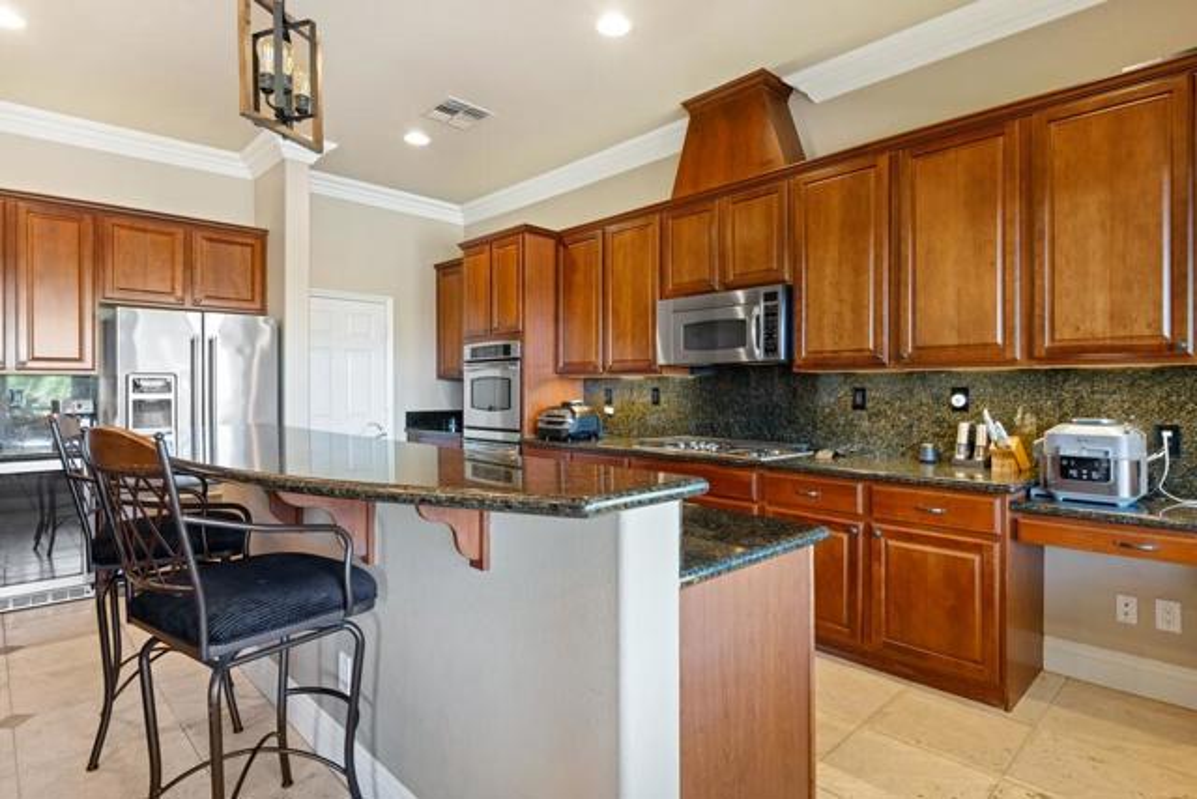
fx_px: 632
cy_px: 400
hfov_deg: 86.9
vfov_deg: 64.6
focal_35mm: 19
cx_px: 598
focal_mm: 19
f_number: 8
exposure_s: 1/5
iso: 64
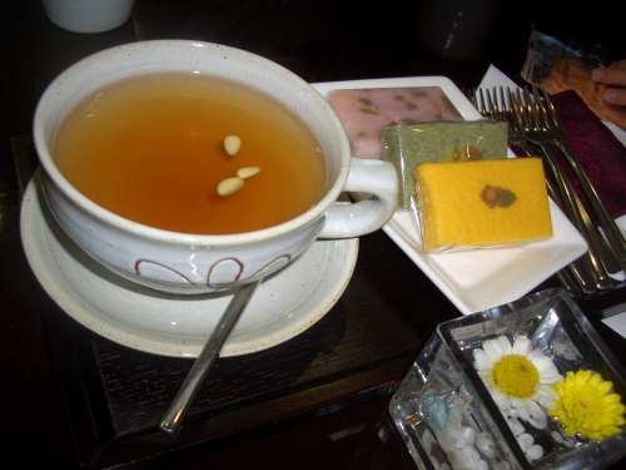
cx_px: 313
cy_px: 235
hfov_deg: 52.6
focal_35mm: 35
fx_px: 633
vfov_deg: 40.7
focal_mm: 5.8
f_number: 2.6
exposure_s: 1/60
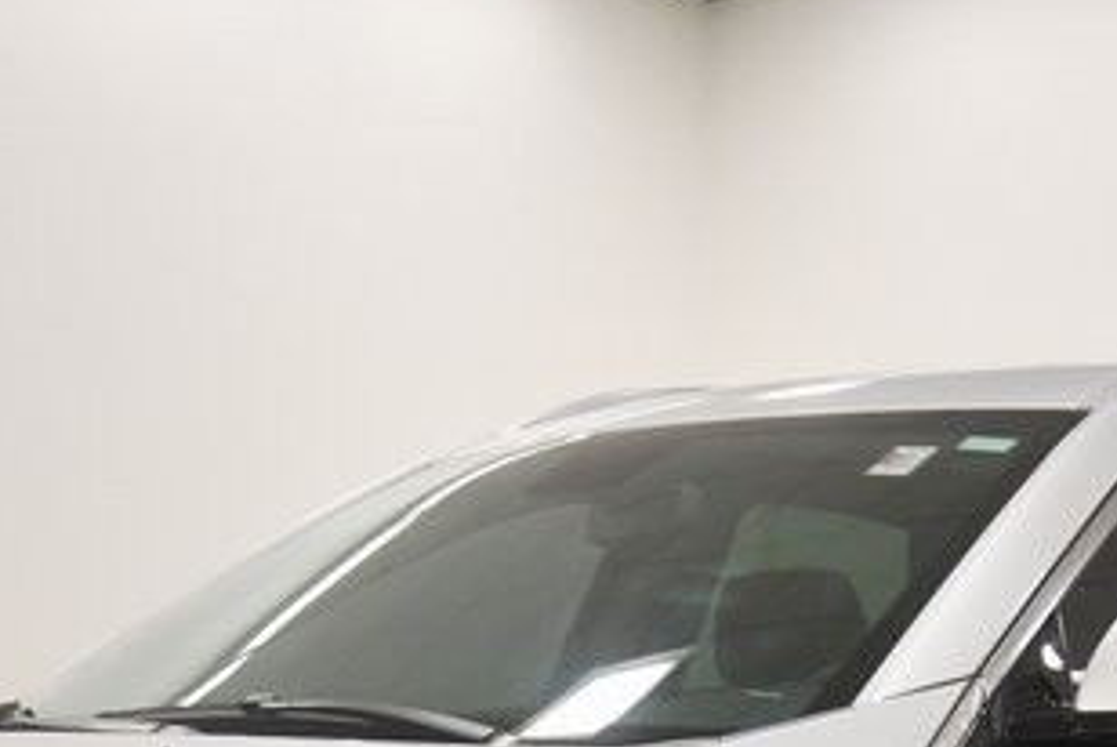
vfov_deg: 15.2
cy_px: 1133
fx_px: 2578
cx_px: 537
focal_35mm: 83
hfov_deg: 24.4
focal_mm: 17
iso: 800
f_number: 5.3
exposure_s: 1/200
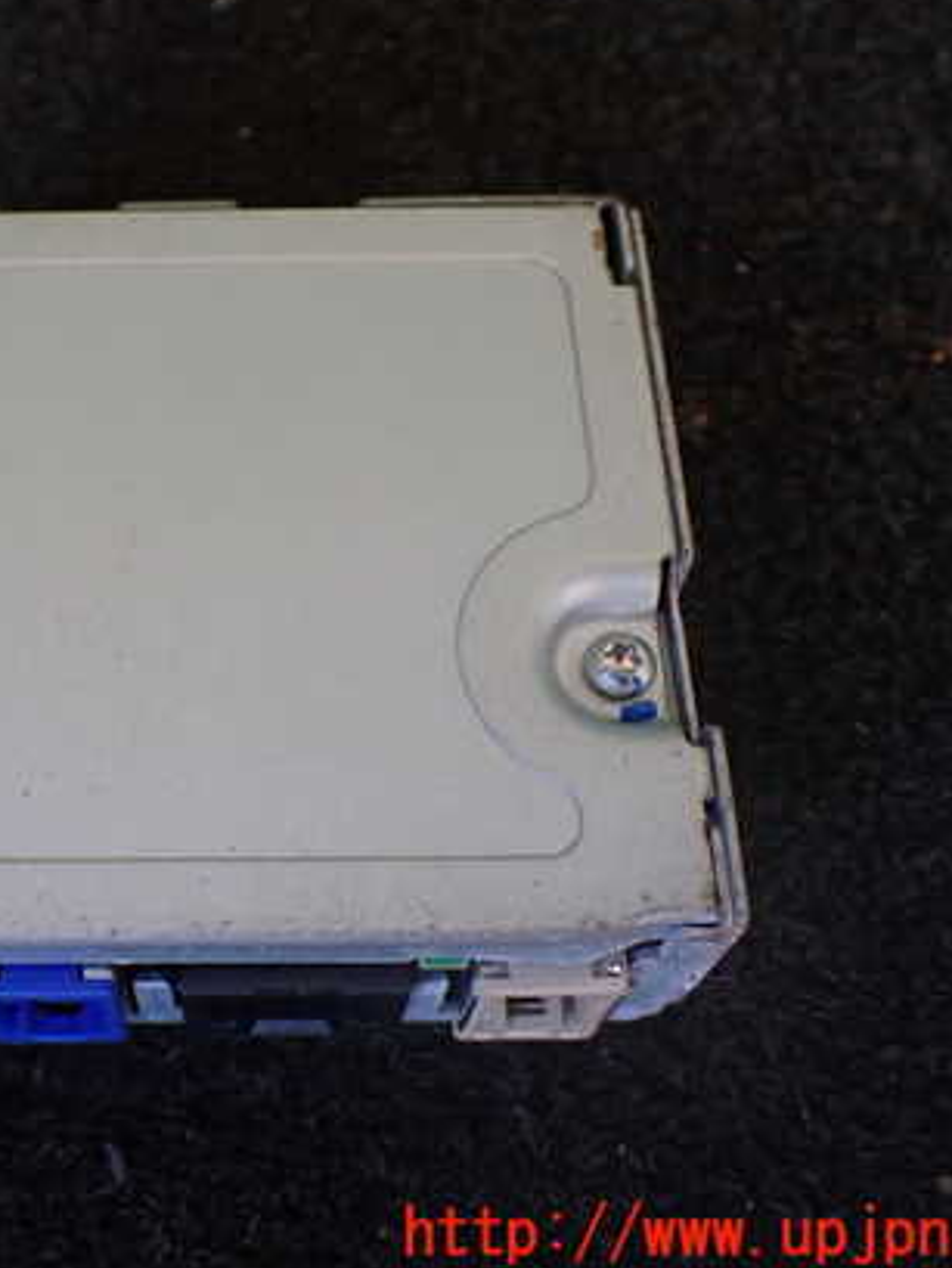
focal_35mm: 44
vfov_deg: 42.9
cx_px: 174
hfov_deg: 31.9
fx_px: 1613
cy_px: 577
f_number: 2.3
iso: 400
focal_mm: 5.4
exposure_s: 1/125
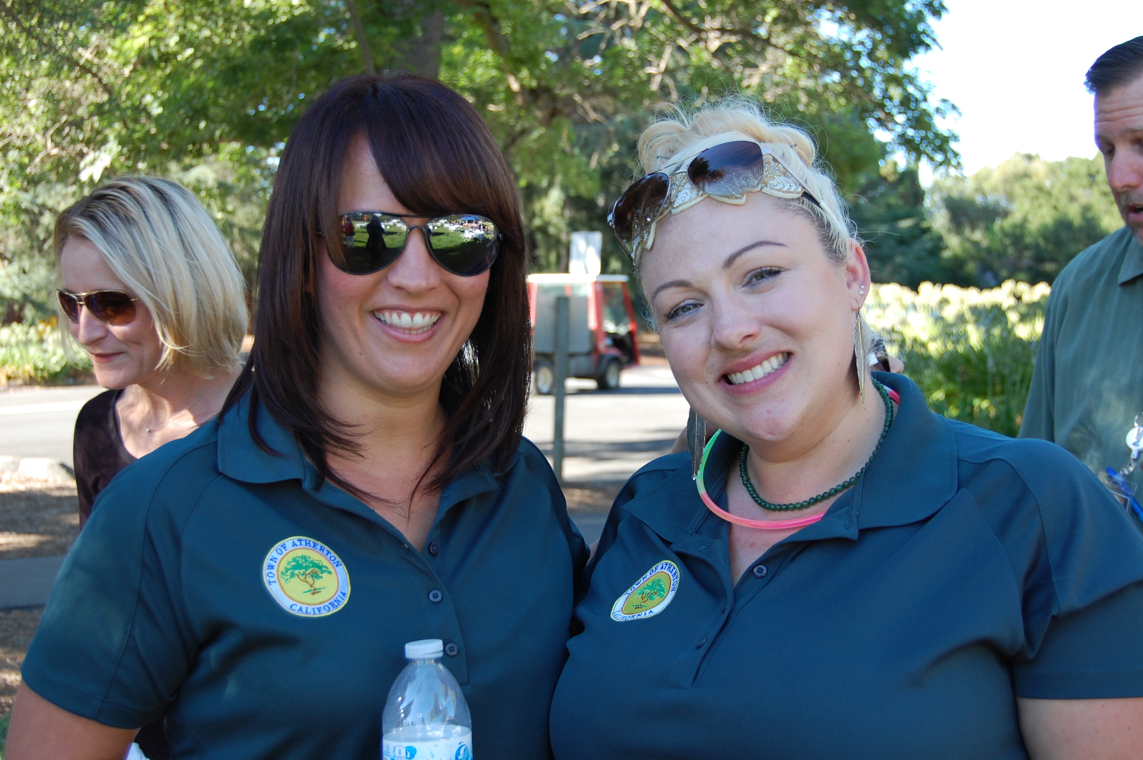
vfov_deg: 25.7
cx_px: 572
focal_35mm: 52
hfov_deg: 37.9
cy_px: 380
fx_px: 1665
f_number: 5.6
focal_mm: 35
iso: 280
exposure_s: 1/125
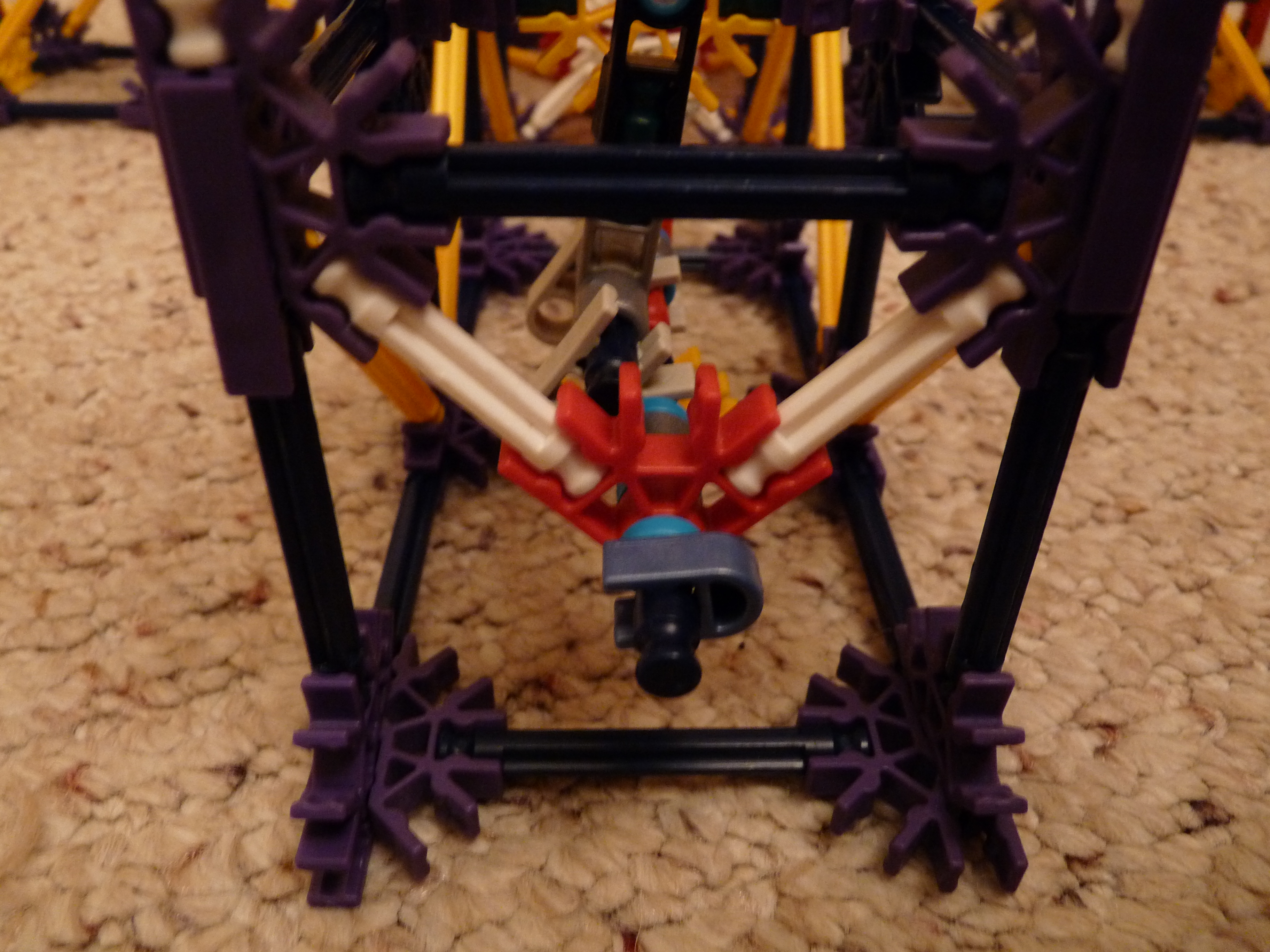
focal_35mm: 27
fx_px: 991
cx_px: 635
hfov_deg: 65.3
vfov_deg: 51.4
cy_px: 476
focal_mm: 4.8
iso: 400
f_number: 2.8
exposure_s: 1/8
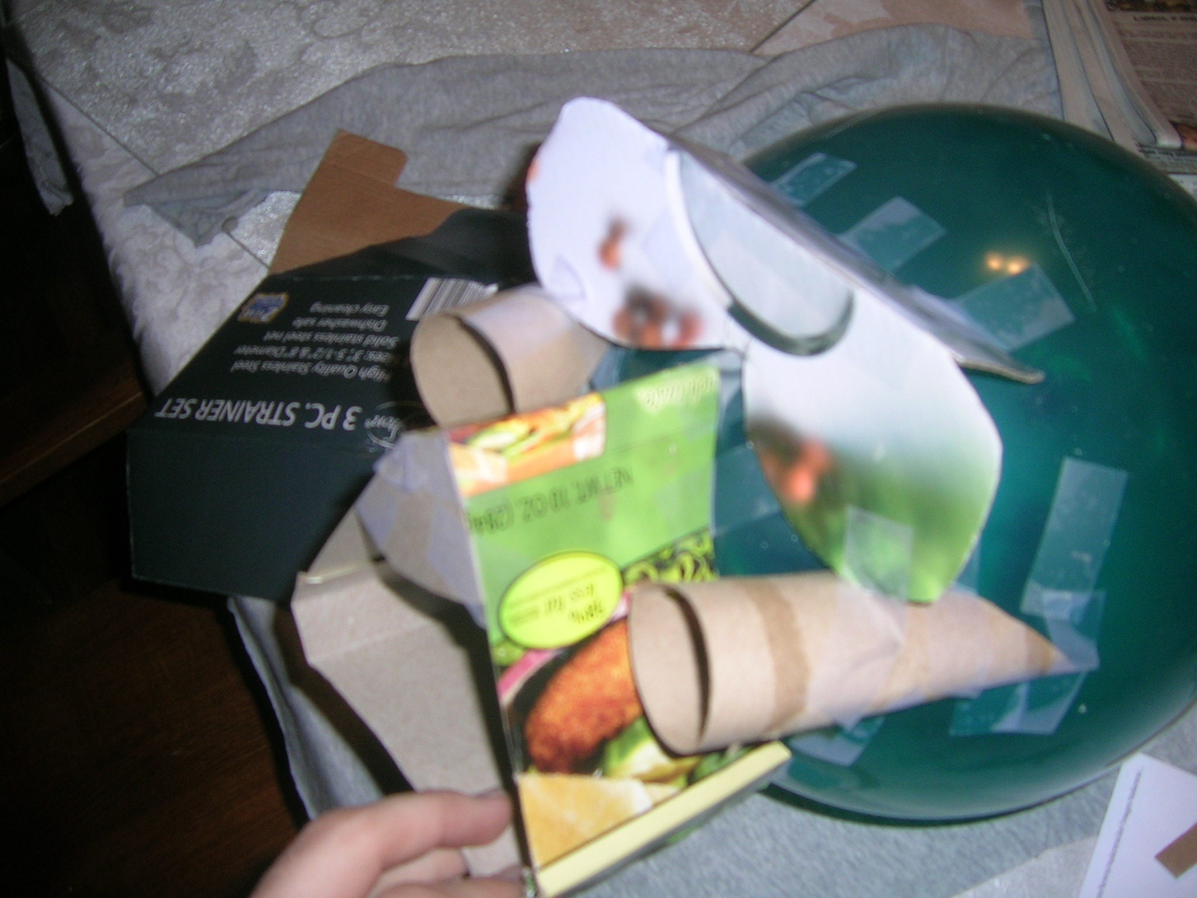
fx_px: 1210
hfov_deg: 52.6
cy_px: 449
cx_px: 598
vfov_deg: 40.7
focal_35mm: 35
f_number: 2.8
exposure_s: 1/60.1
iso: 50
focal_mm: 5.4
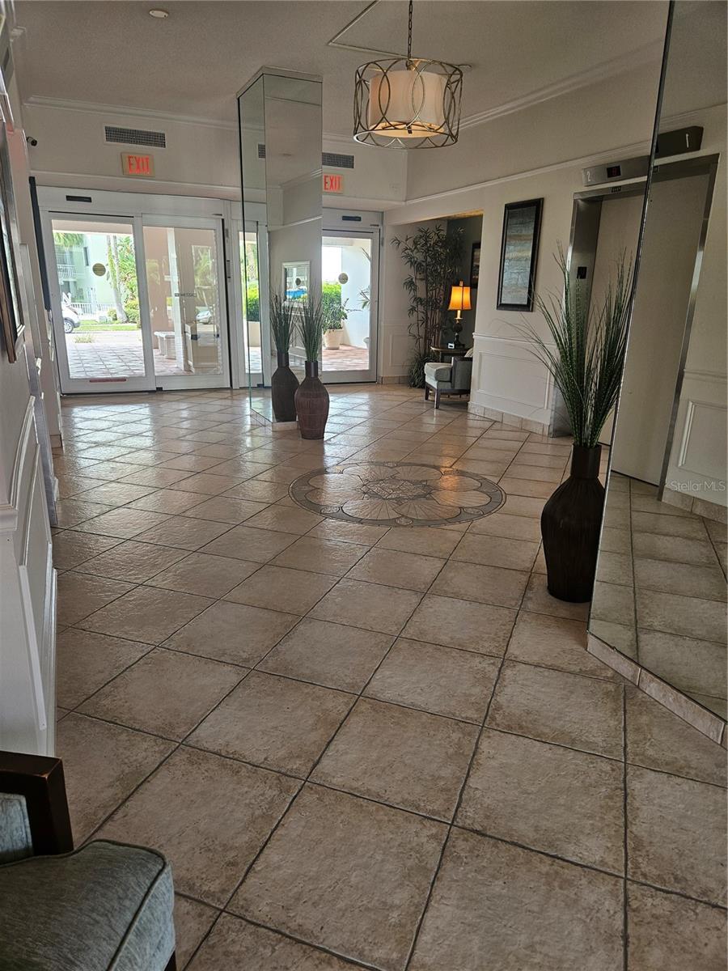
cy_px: 486
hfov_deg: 58.9
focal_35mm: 23
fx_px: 645
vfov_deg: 73.9
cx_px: 364
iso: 100
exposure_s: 1/120
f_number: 1.8
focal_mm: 5.4
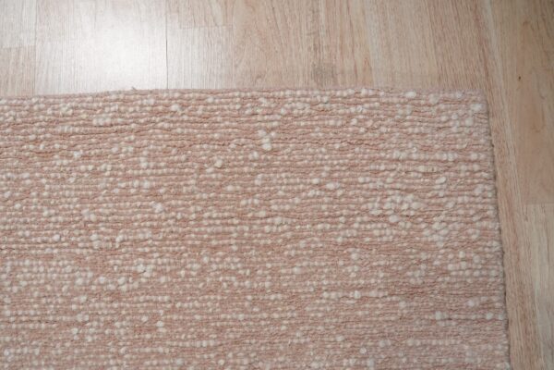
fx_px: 369
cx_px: 277
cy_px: 185
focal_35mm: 24
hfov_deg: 73.7
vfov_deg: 53.1
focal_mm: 16
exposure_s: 1/160
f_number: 5
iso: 640
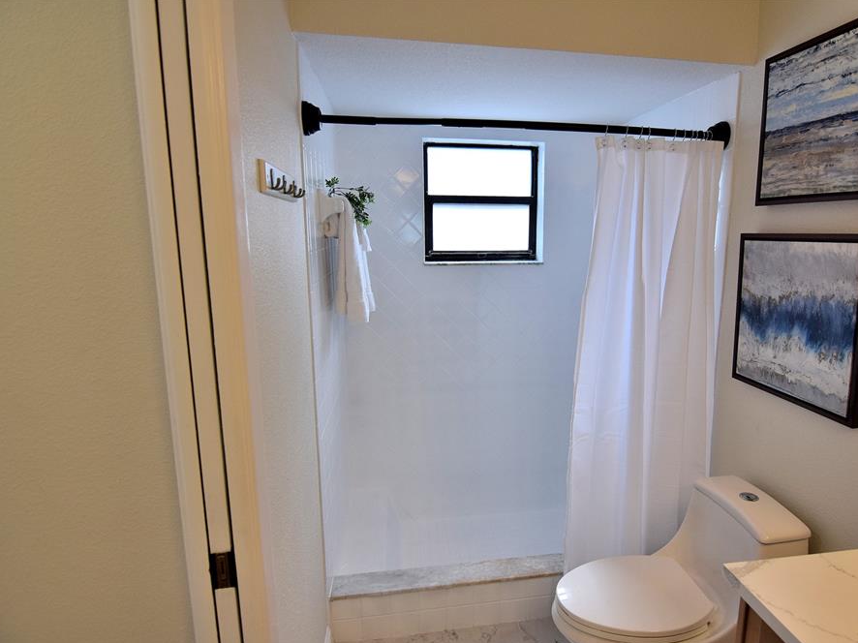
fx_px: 496
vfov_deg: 65.9
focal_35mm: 20
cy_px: 326
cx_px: 480
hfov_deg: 81.4
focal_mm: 12
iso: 400
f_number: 5.6
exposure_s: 1/125
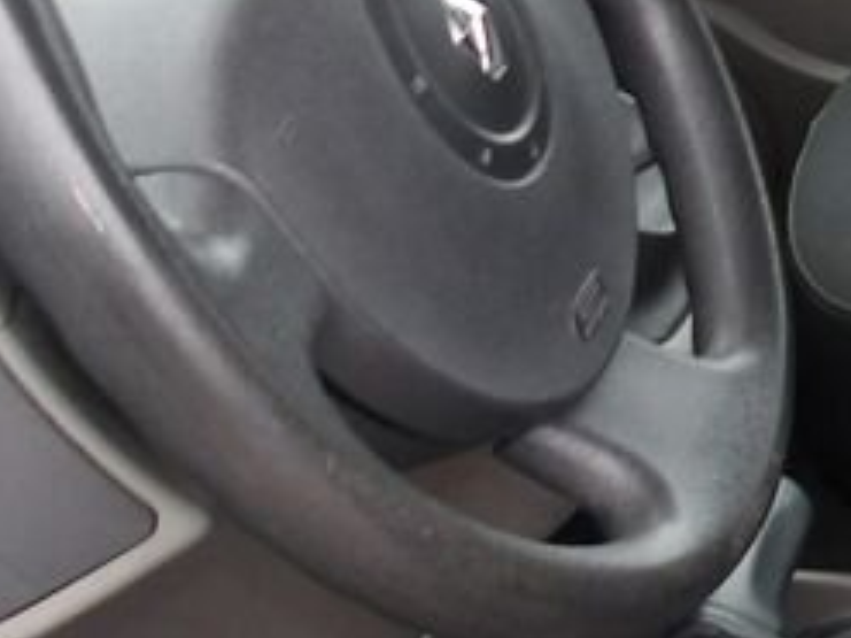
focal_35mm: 112
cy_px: 66
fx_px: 2752
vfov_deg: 13.1
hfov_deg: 16.3
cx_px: 1209
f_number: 3
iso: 200
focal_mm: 4.9
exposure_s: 1/15
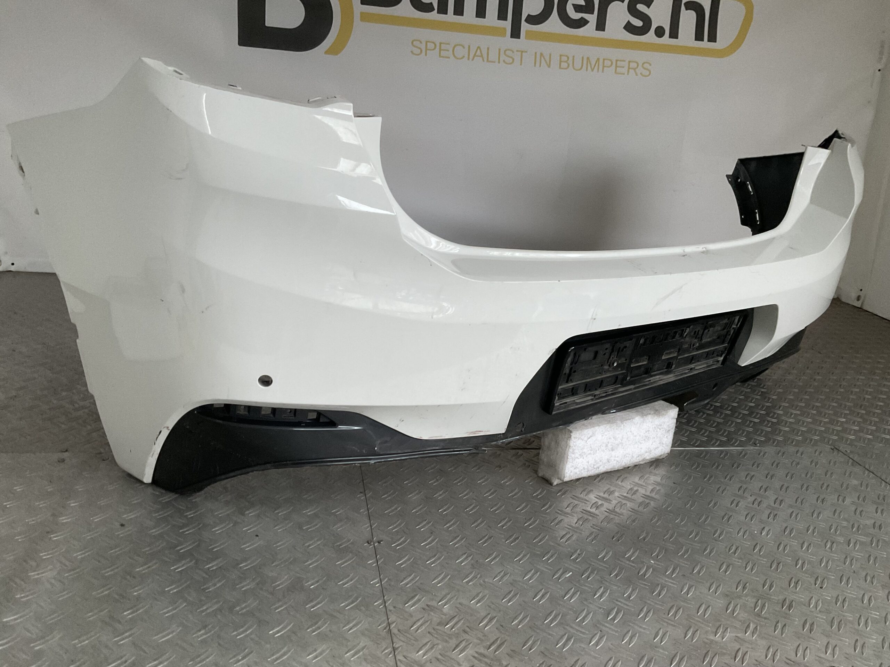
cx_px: 445
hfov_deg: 61.7
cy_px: 334
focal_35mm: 29
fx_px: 746
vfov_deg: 48.2
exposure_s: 1/50
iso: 200
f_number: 1.8
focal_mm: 3
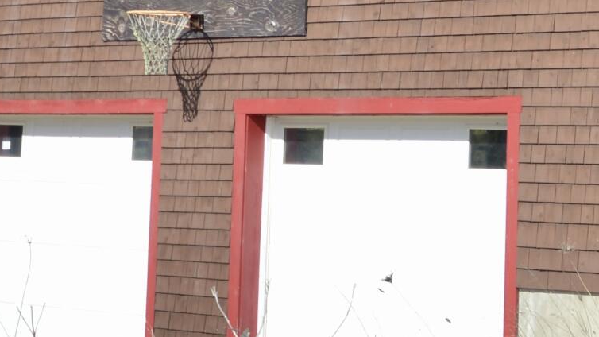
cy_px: -99
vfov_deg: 9.5
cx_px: 736
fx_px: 1985
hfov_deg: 16.4
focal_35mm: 125
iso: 100
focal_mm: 20
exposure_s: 1/200
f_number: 7.1
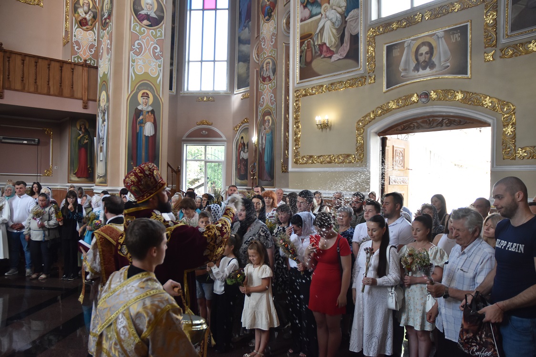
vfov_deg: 48.0
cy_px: 178
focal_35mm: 27
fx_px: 402
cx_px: 268
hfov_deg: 67.4
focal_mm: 18
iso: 800
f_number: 3.5
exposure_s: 1/200
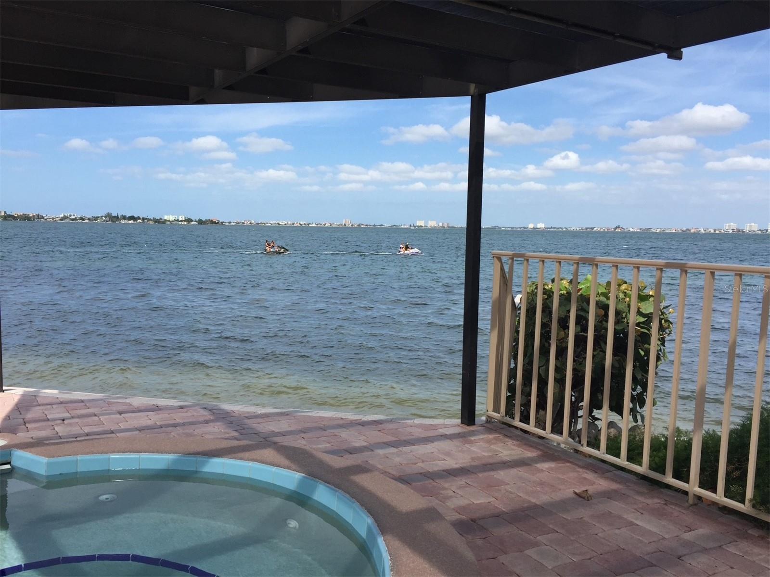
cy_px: 288
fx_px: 645
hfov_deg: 61.7
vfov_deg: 48.2
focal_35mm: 29
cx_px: 385
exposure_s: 1/2639
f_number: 2.2
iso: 32
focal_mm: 4.15
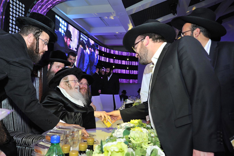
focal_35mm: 28
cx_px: 117
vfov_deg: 46.3
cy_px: 78
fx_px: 182
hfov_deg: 65.5
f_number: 5.6
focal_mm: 28
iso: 1600
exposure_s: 1/160
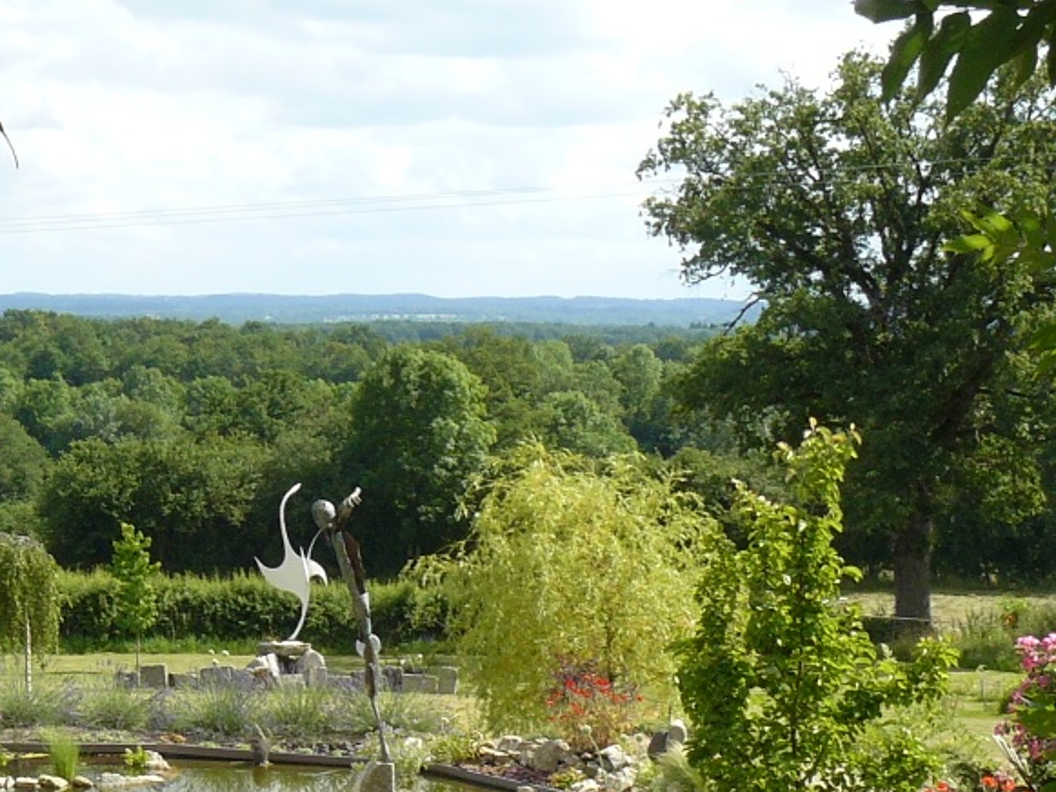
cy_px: 598
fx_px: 3173
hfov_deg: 18.8
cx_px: 324
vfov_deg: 14.2
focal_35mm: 104
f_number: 5.6
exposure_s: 1/250
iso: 100
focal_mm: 6.5
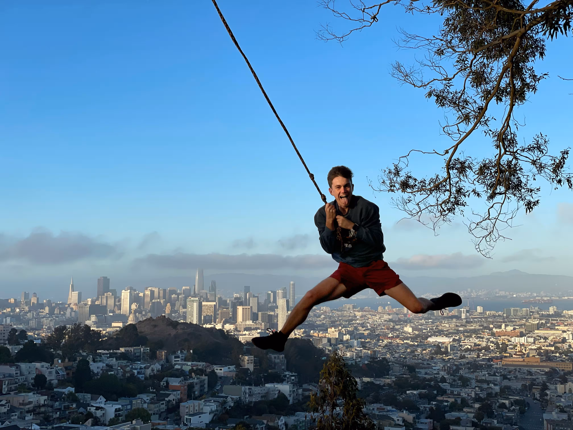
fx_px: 861
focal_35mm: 52
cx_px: 286
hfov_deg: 36.8
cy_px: 215
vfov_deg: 28.0
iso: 25
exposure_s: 1/922
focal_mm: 6
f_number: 2
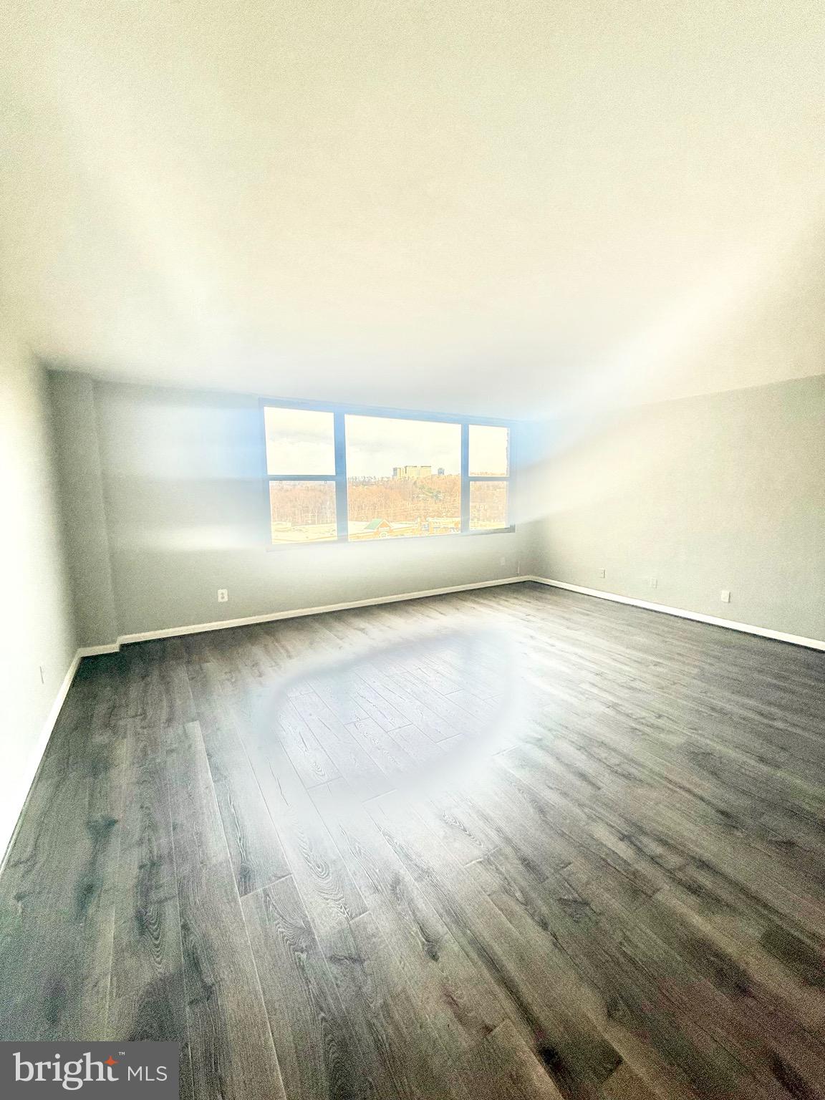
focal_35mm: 14
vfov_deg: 102.1
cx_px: 412
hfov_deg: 85.7
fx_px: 445
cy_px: 550
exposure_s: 1/99
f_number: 2.2
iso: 80
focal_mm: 2.22
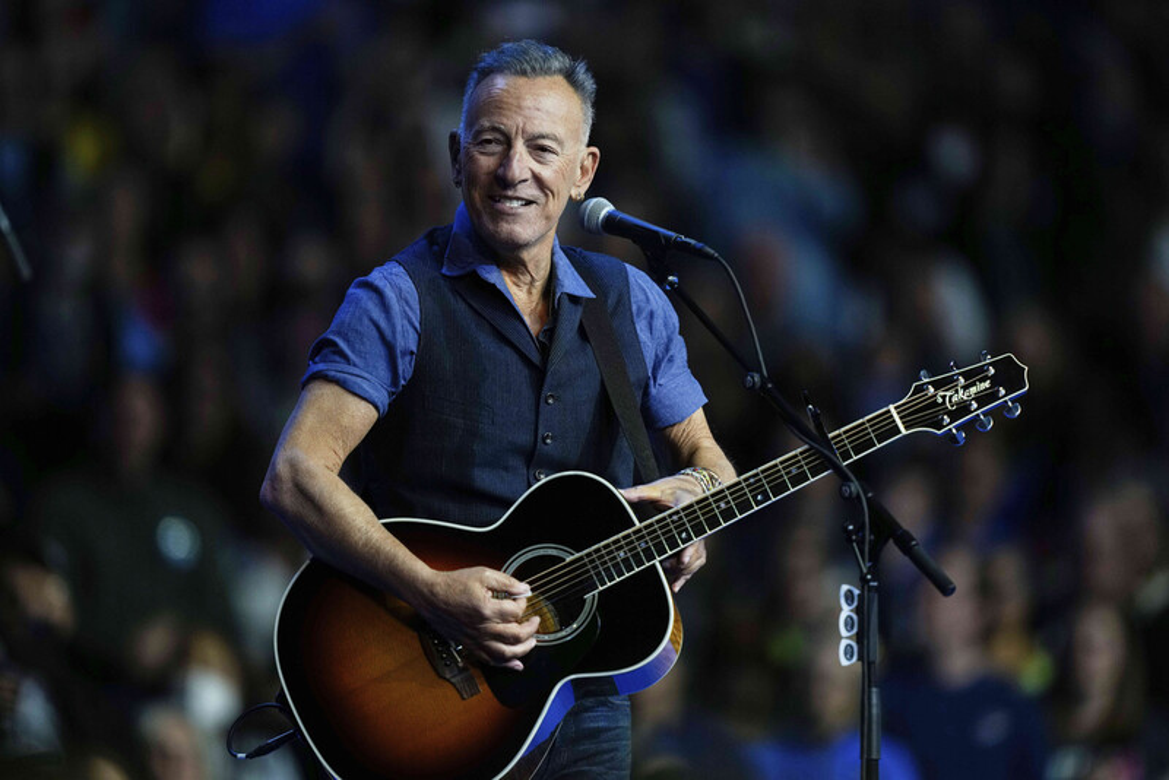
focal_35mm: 400
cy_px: 390
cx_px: 584
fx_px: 12993
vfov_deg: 3.4
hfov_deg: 5.2
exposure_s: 1/250
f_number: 2.8
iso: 1000
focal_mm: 400
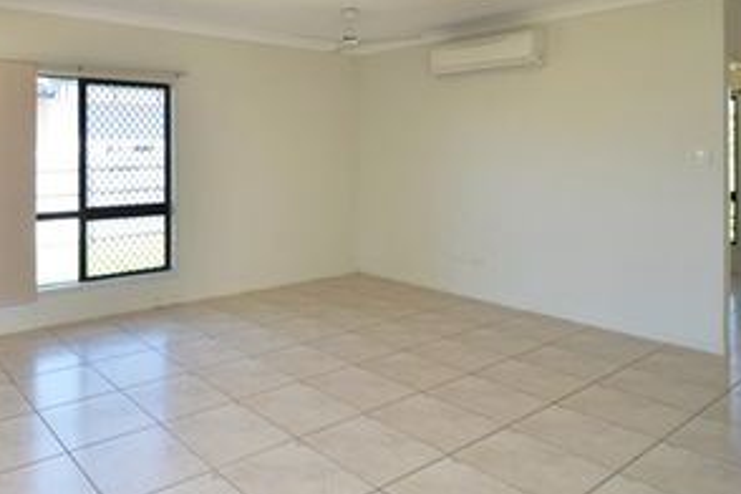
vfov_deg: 52.5
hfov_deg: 70.0
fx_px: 494
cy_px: 183
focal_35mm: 24
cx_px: 207
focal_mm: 10
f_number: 4
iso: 200
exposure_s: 1/60
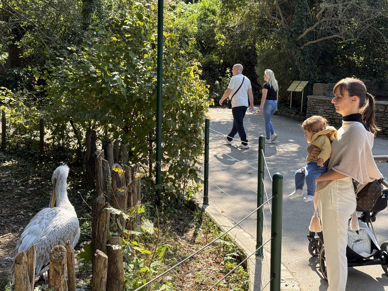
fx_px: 538
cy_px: 146
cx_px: 194
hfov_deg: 39.7
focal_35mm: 48
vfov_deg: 30.3
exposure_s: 1/1055
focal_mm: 6.76
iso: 100
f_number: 1.78
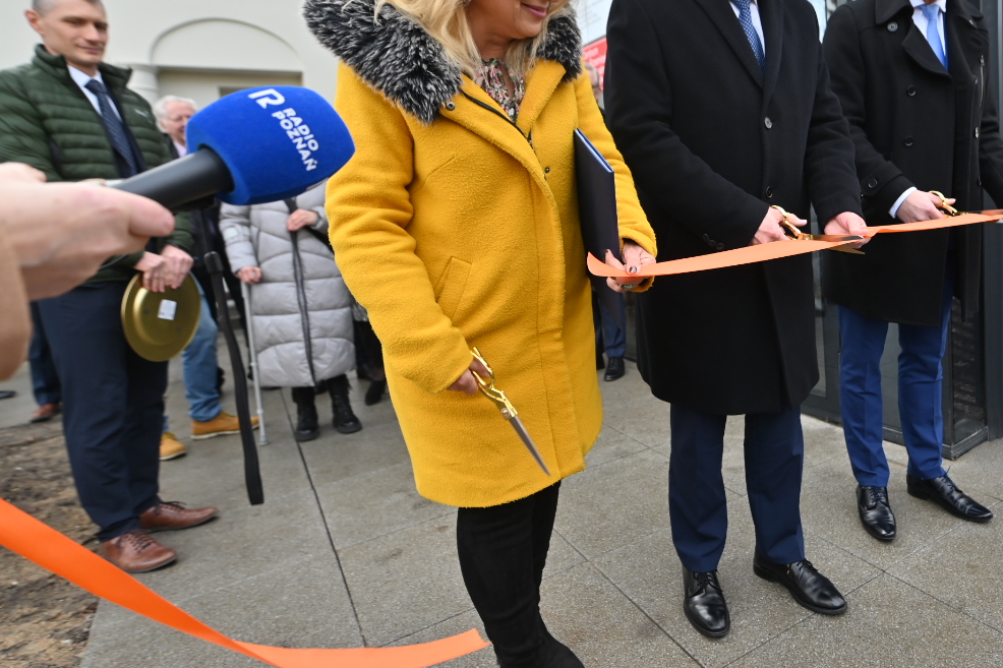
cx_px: 690
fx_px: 641
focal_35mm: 23
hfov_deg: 73.2
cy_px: 291
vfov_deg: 54.9
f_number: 2.8
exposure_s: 1/400
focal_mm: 14
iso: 125
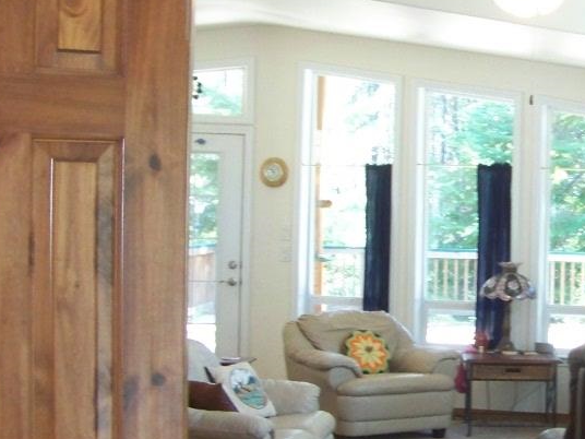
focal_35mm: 86
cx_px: 494
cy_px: 252
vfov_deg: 17.2
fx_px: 1453
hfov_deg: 22.4
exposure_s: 1/30
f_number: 2.8
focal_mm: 5.85
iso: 200
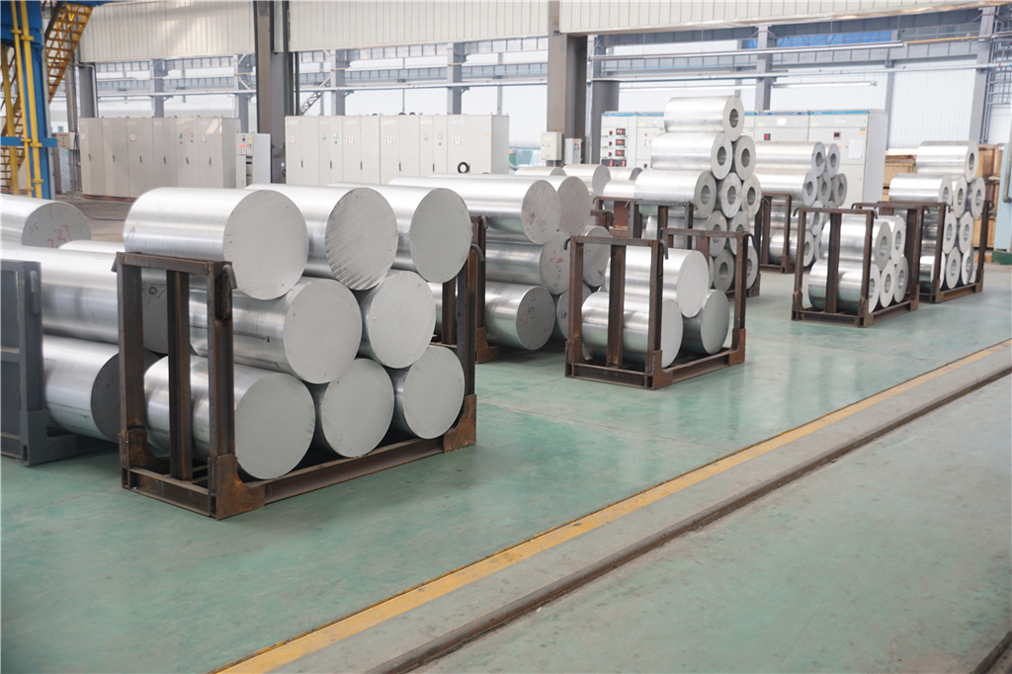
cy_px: 337
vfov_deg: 34.2
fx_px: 1096
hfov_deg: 49.6
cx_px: 506
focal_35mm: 39
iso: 200
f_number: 4
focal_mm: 26
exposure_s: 1/10
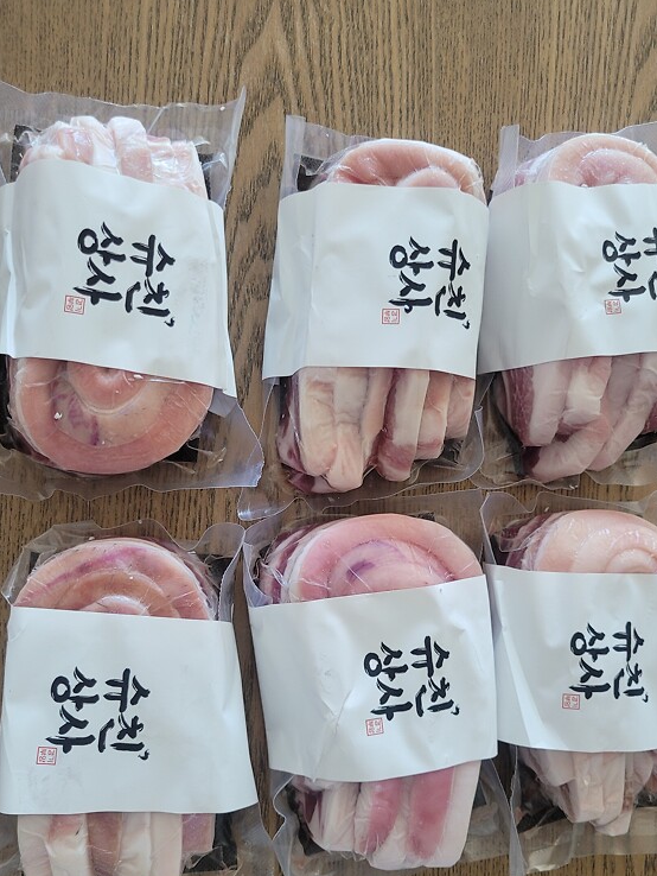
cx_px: 352
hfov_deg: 45.4
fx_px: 784
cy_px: 500
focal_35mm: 31
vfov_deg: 58.1
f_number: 1.8
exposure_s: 1/120
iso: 200
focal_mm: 5.4
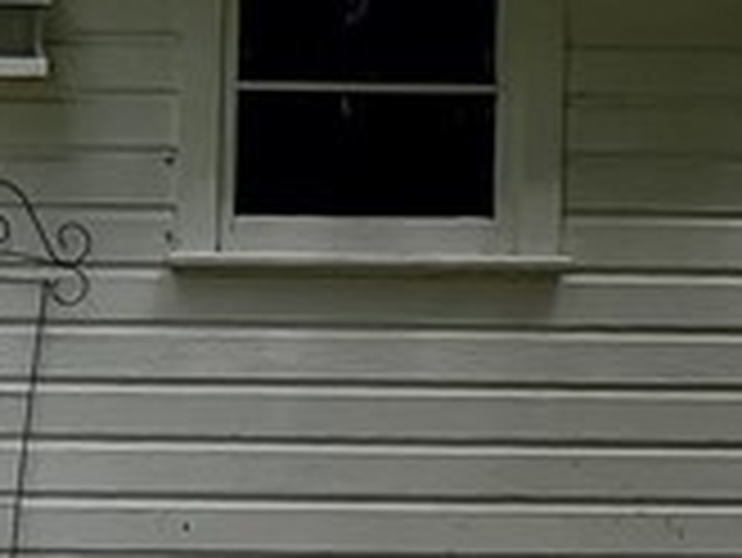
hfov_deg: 11.5
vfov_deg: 9.2
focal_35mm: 161
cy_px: 252
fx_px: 3454
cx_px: -531
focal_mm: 4.3
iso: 50
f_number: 2.4
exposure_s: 1/1142
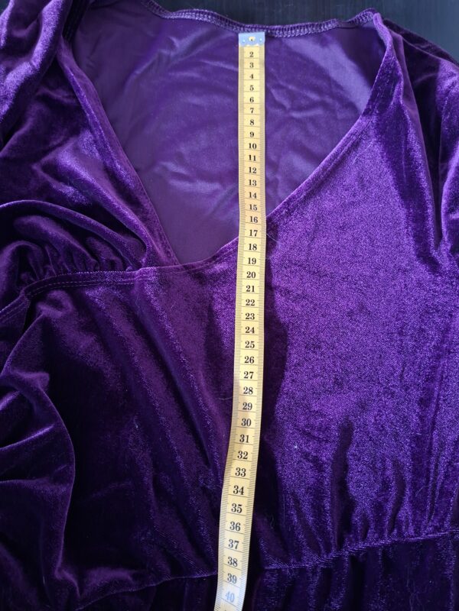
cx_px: 230
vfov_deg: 73.9
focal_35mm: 23
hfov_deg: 58.9
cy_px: 306
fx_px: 407
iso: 1000
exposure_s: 1/20
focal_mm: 5.54
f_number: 1.8
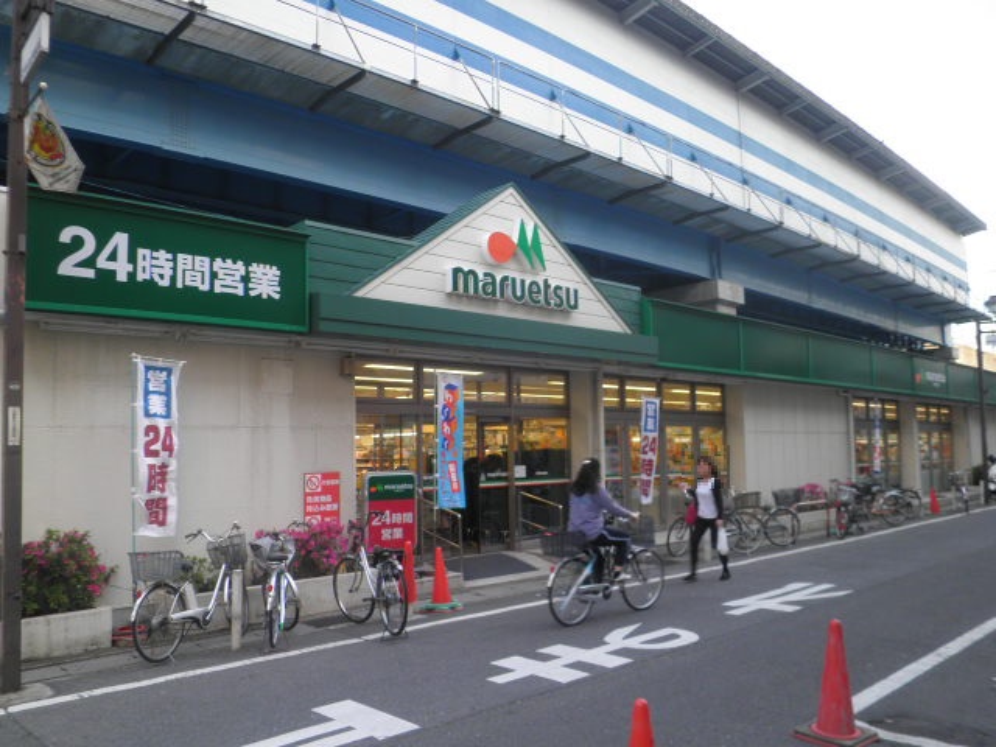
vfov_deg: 53.1
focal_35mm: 26
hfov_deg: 67.3
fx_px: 748
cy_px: 374
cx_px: 498
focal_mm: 4.7
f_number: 2.8
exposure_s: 1/40
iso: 64
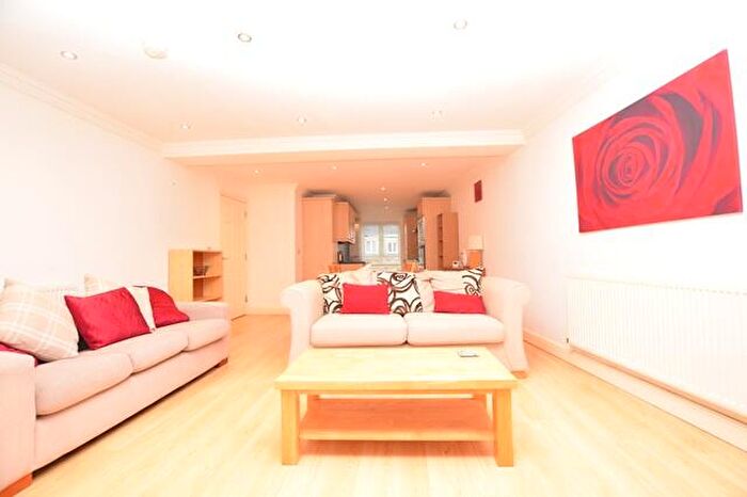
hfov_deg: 100.4
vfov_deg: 77.3
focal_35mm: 15
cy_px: 248
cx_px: 374
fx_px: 311
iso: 800
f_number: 5
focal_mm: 10
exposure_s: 1/100
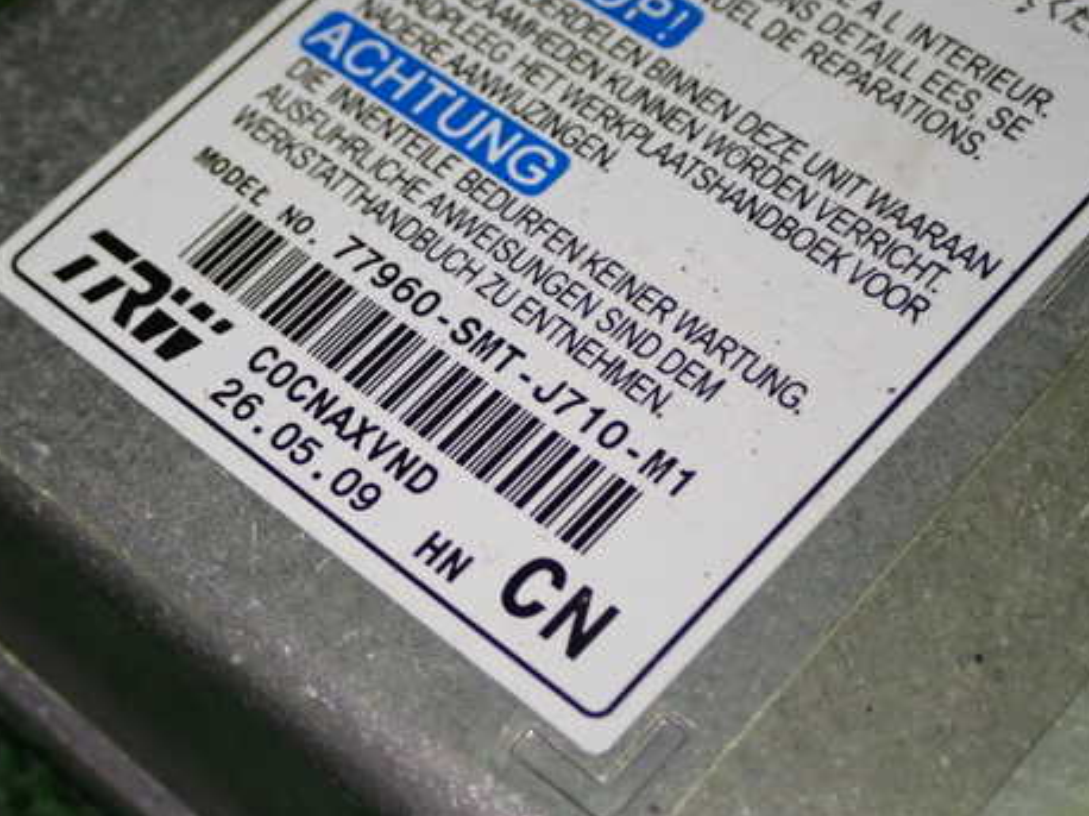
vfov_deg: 19.4
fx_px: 2390
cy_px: 352
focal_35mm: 76
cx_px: 447
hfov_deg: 25.6
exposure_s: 1/60
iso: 250
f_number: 3.5
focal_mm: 10.35
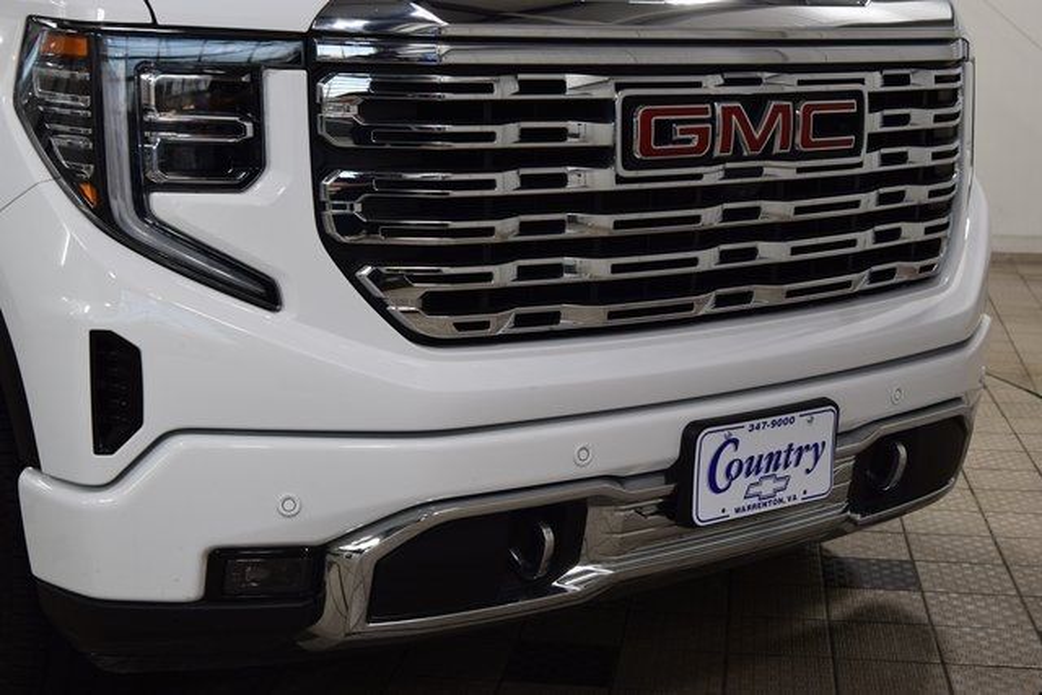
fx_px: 1563
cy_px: 348
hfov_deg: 36.9
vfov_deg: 25.1
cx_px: 521
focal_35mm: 54
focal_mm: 36
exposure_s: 1/25
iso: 400
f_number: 7.1
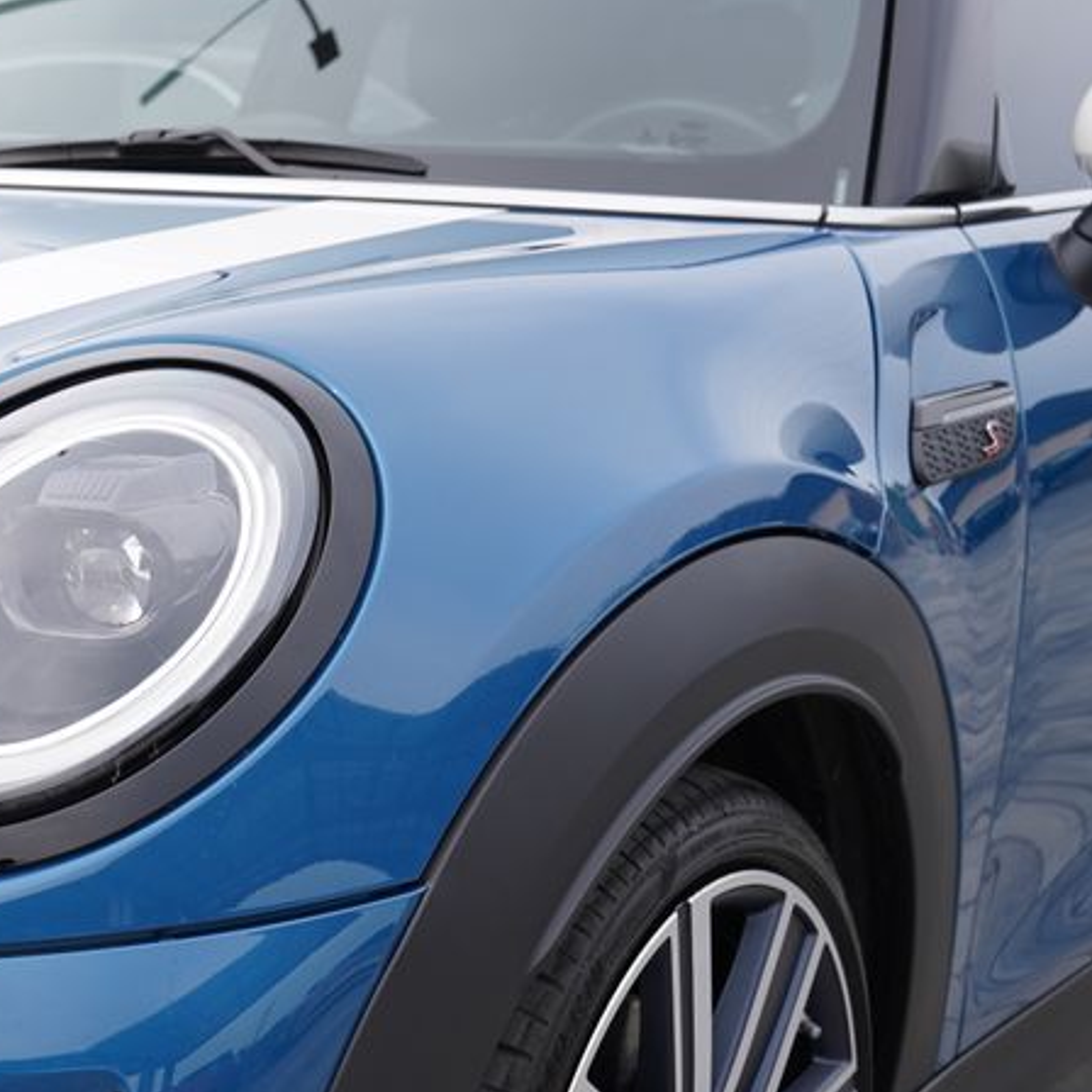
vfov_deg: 24.6
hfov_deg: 23.5
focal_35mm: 70
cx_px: -37
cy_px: 657
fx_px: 2498
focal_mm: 36
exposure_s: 1/125
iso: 100
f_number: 5.6
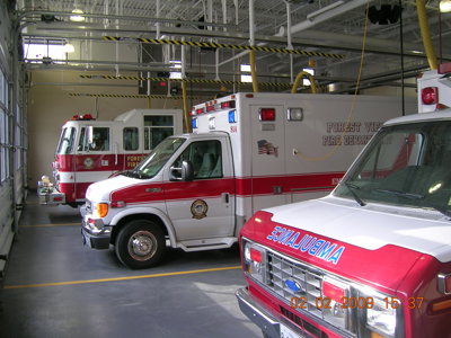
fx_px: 456
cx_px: 226
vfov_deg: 40.7
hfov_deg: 52.6
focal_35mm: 35
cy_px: 169
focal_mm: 5.4
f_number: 2.8
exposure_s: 1/44.9
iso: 50
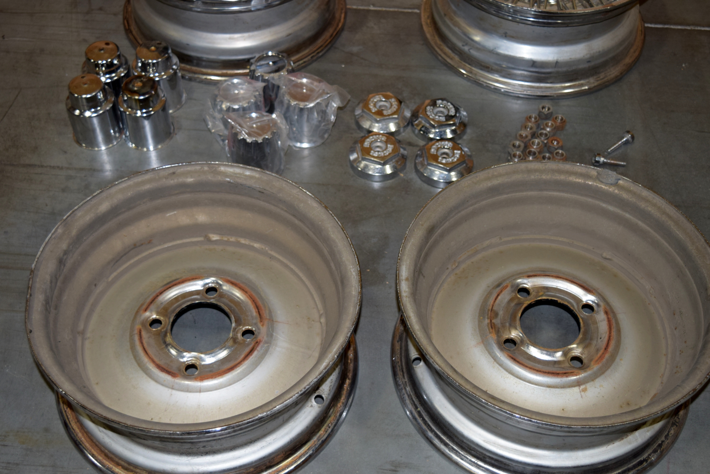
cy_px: 237
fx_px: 1007
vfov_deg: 26.5
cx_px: 355
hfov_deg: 38.9
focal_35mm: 51
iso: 400
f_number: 4.5
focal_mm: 34
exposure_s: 1/30
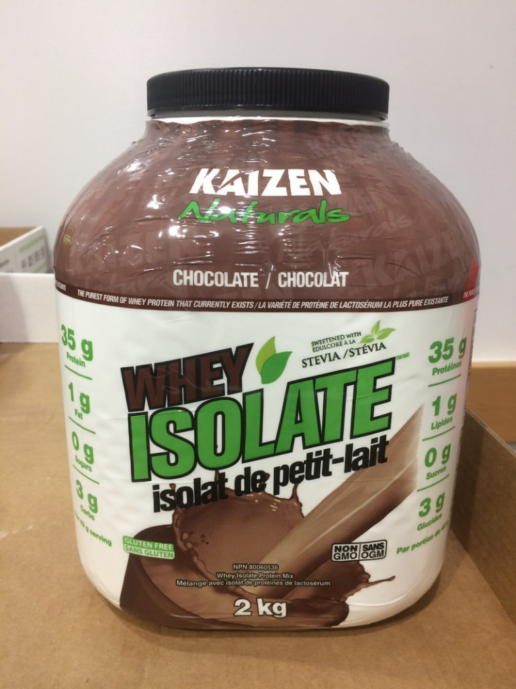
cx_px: 258
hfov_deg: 48.2
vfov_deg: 61.7
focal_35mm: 29
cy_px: 344
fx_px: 576
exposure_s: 1/30
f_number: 2.2
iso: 64
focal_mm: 4.15
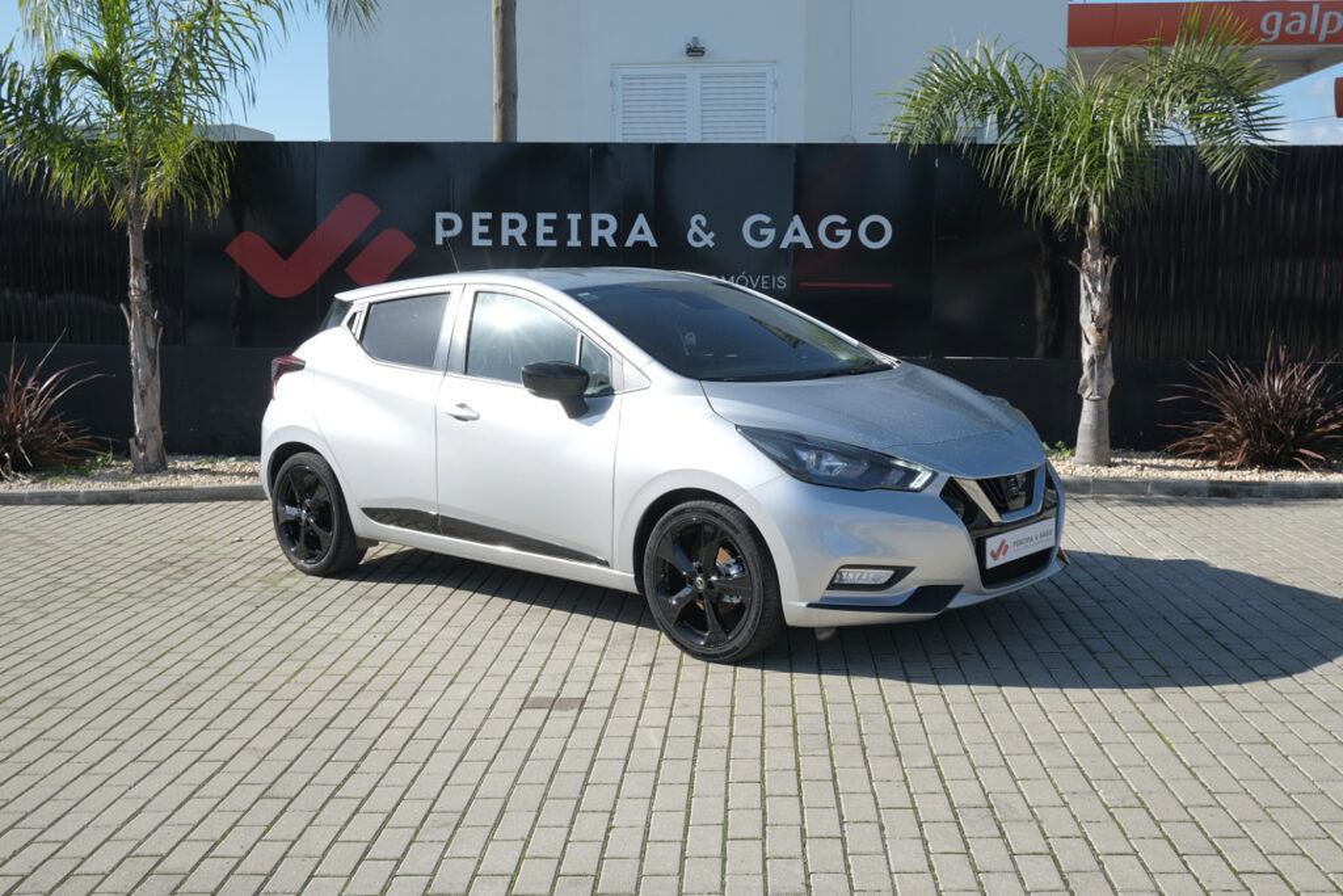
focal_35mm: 37
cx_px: 672
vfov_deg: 36.0
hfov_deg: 51.9
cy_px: 448
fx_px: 1380
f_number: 9
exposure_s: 1/200
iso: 160
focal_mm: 24.9
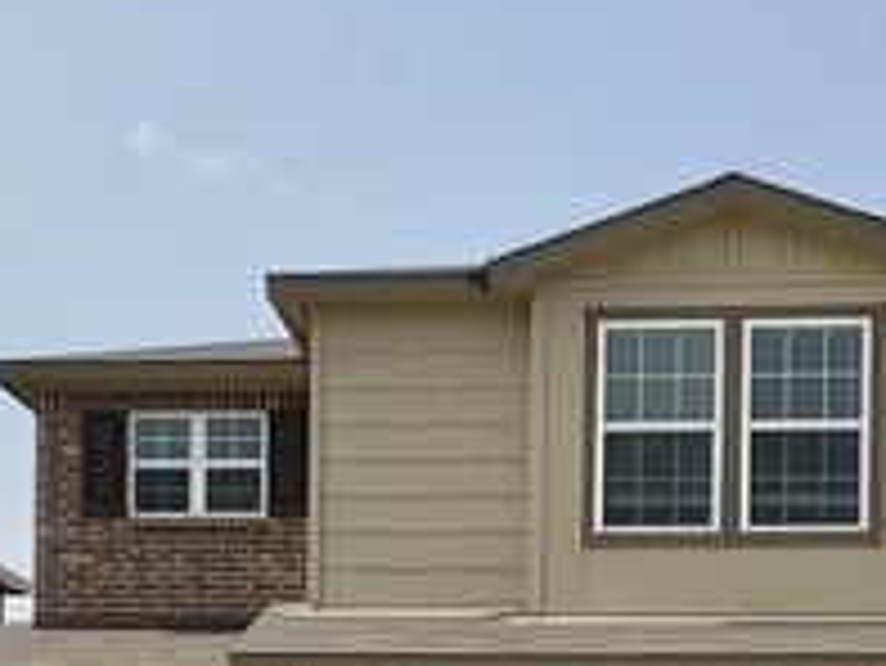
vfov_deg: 15.0
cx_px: 463
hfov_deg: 20.9
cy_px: 878
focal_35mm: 94
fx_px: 2407
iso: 20
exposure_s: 1/3322
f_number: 1.8
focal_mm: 3
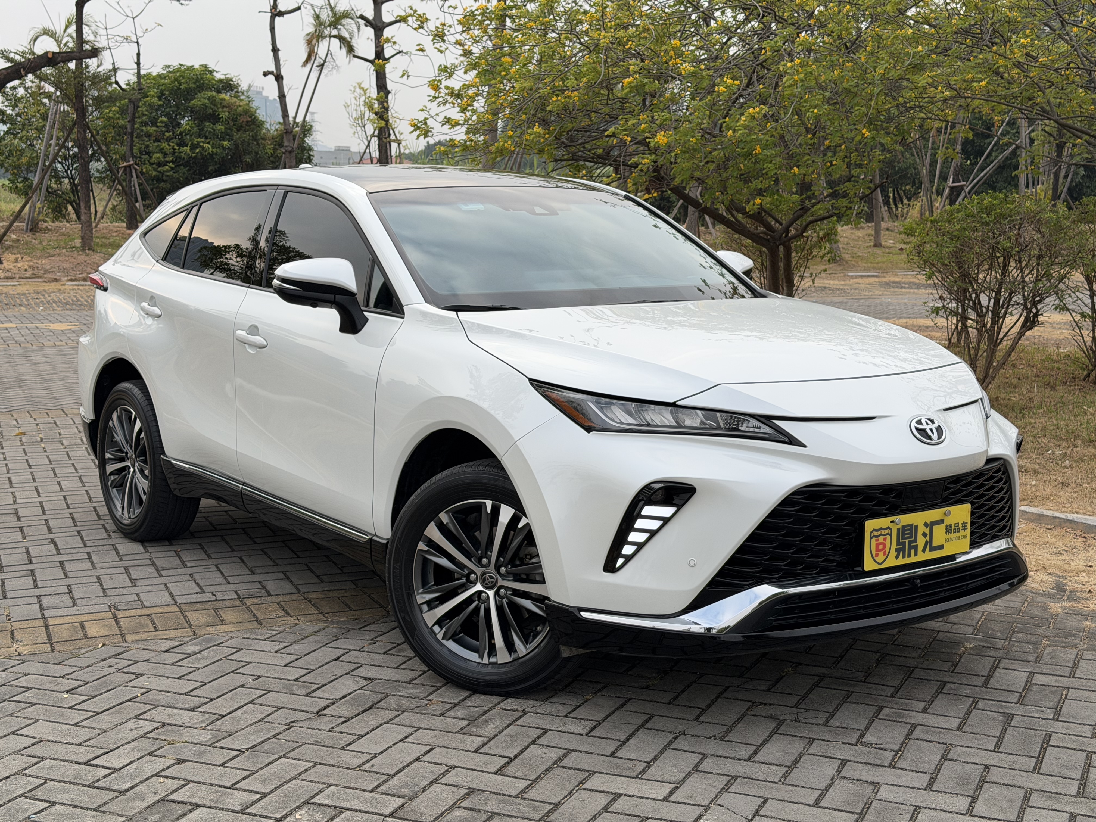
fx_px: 1520
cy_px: 411
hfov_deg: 39.7
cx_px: 548
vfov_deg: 30.3
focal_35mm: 48
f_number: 1.78
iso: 64
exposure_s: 1/2146
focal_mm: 6.76
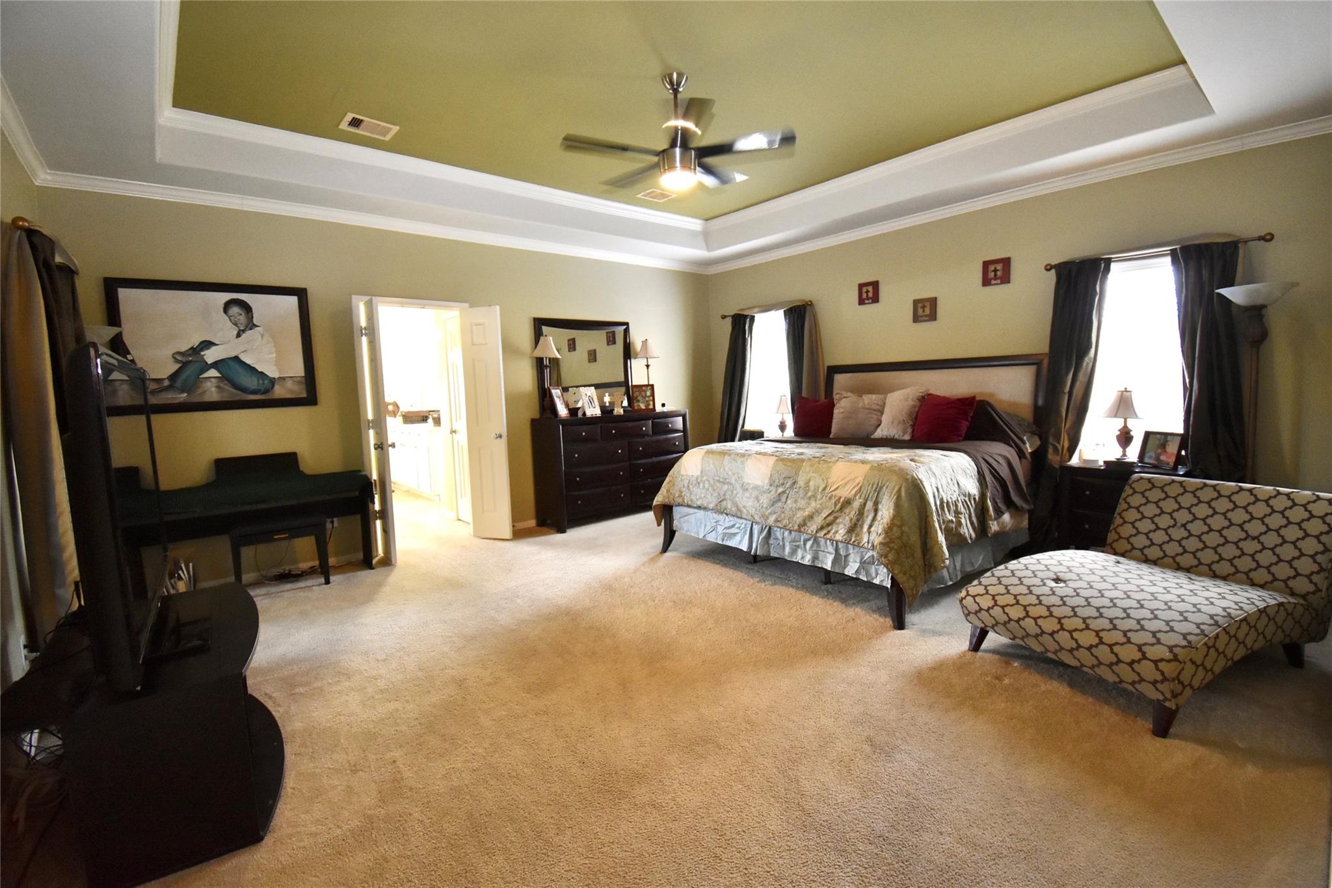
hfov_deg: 100.4
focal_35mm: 15
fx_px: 555
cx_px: 666
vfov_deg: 77.3
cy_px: 444
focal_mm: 10
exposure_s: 1/60
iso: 1600
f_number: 4.5
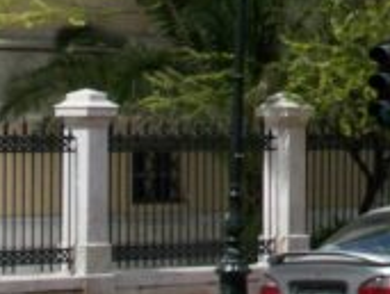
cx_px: 577
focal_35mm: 221
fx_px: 2495
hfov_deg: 8.7
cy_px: -285
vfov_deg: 6.6
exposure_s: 1/640
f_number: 4.8
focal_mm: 7.9
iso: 64
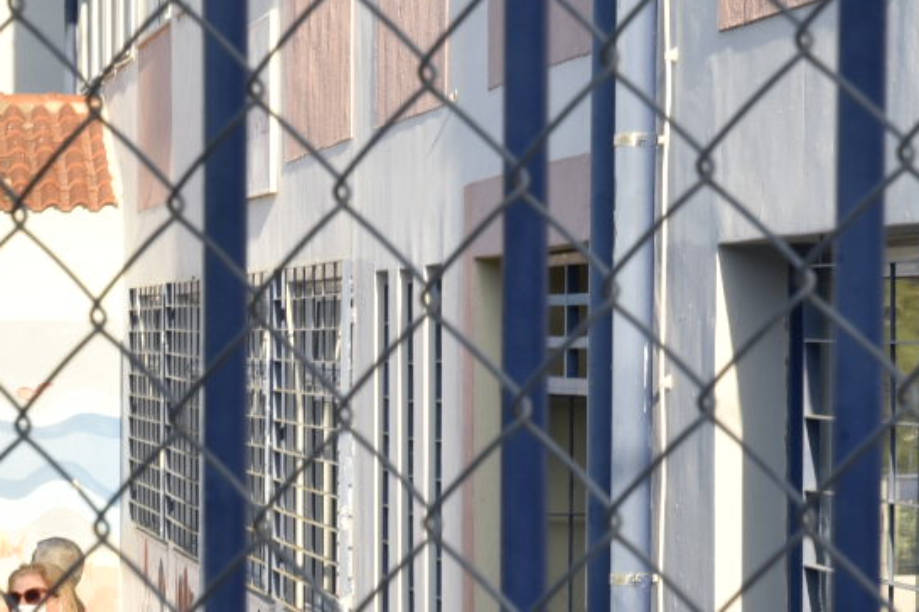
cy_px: 646
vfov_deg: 6.6
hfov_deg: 9.8
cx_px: 30
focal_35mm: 208
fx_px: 5308
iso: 640
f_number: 22
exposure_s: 1/100
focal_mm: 70
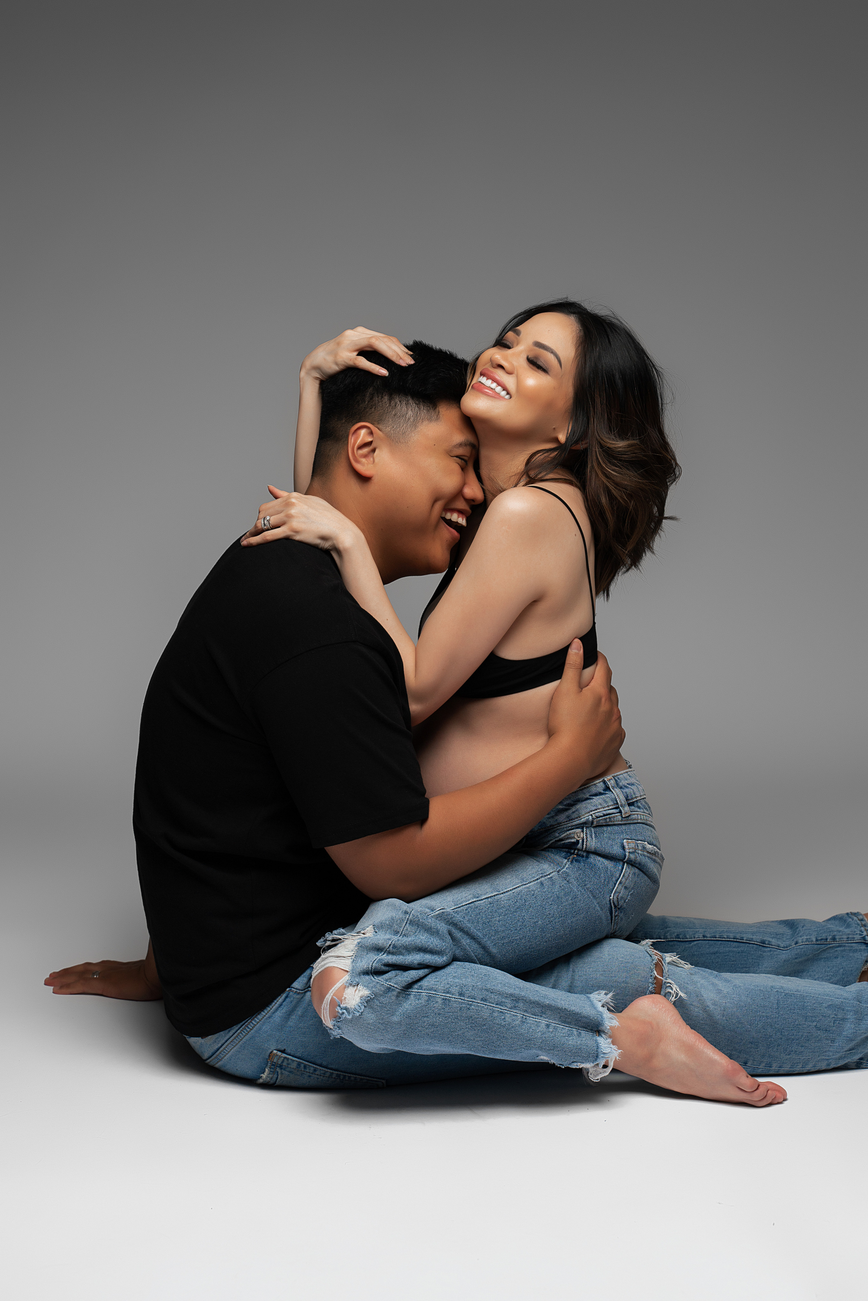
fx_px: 2278
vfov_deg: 31.9
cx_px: 434
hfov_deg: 21.6
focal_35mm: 63
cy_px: 650
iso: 250
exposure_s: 1/200
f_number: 5.6
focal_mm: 63
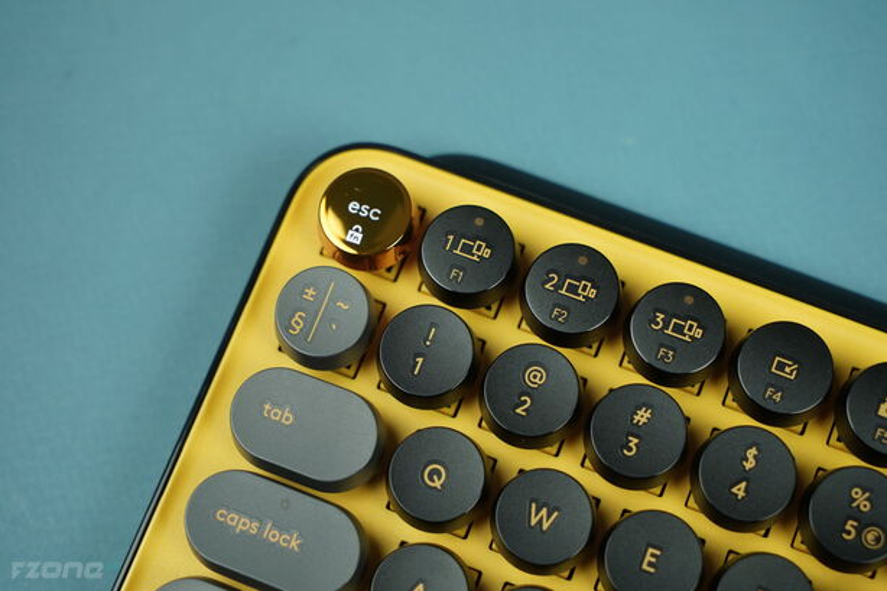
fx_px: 1724
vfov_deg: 19.4
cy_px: 296
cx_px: 444
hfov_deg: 28.9
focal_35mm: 70
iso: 1000
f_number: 6.3
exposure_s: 1/200
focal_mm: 70
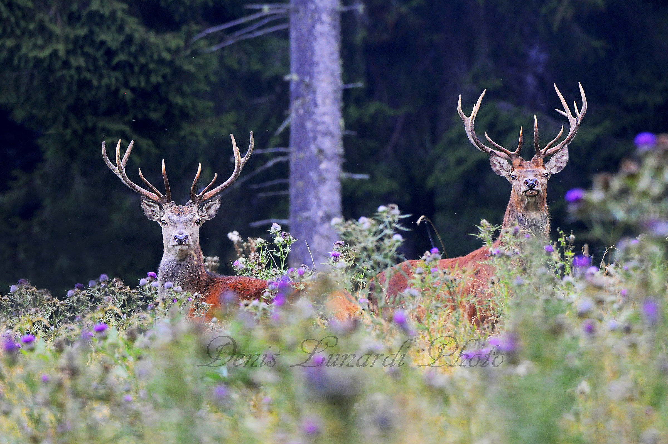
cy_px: 222
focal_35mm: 600
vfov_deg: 2.3
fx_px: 11120
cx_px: 334
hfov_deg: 3.4
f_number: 5.6
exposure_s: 1/60
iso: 800
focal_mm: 400
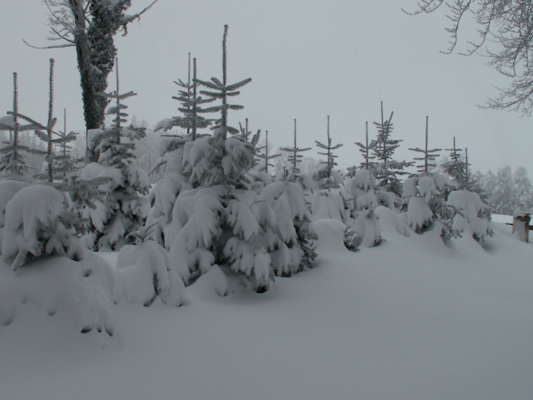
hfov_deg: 45.8
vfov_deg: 35.1
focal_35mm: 41
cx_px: 257
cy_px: 186
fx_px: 631
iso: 50
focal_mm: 5.86
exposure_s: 1/200
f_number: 8
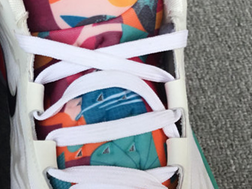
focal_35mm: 83
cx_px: 12
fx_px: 604
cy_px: 66
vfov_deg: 17.7
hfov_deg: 22.8
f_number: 2.4
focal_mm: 3.3
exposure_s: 1/375
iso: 25
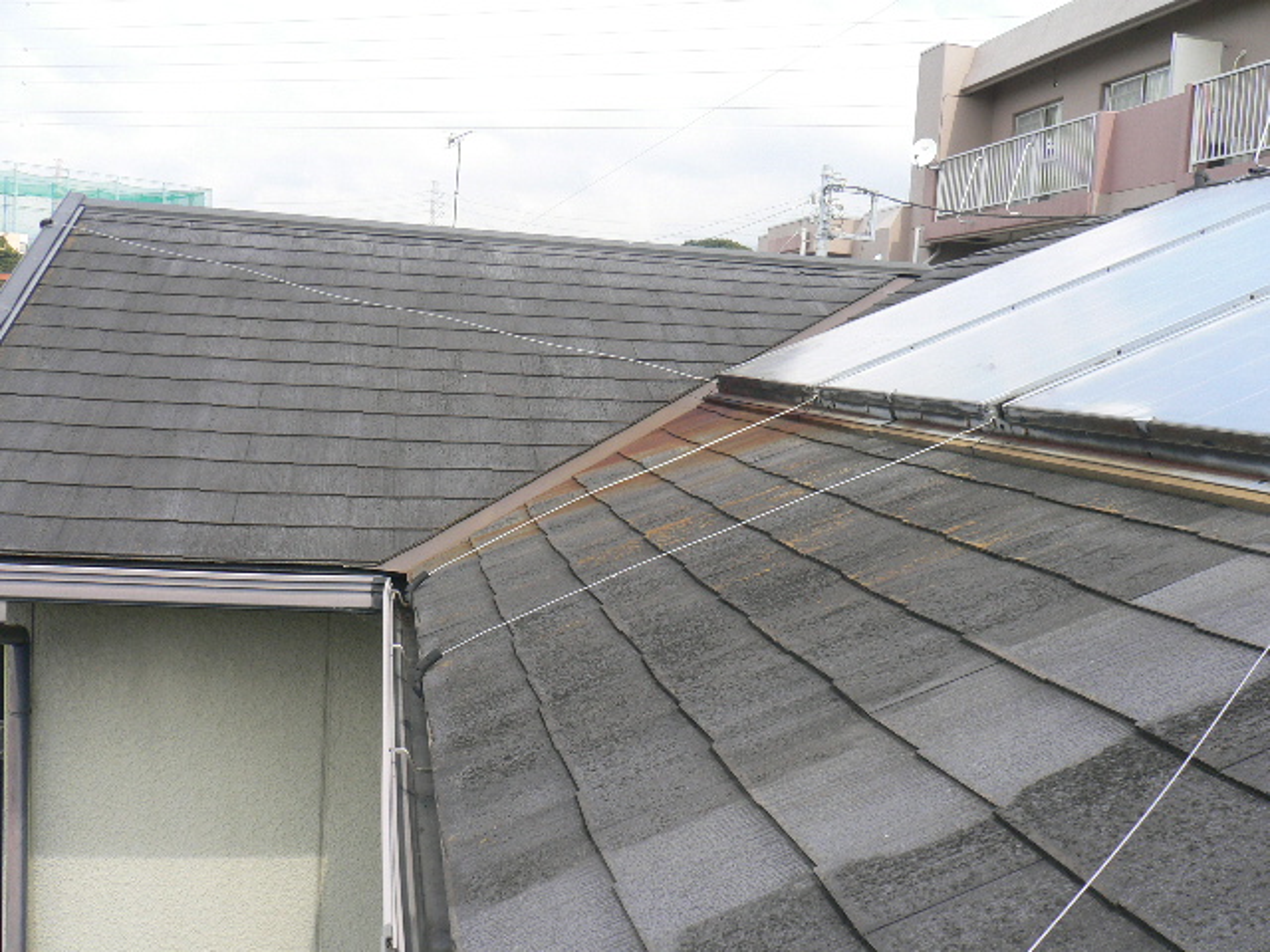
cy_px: 476
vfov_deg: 40.7
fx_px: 1284
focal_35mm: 35
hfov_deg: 52.6
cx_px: 635
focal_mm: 5.8
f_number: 5.6
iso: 80
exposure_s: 1/200
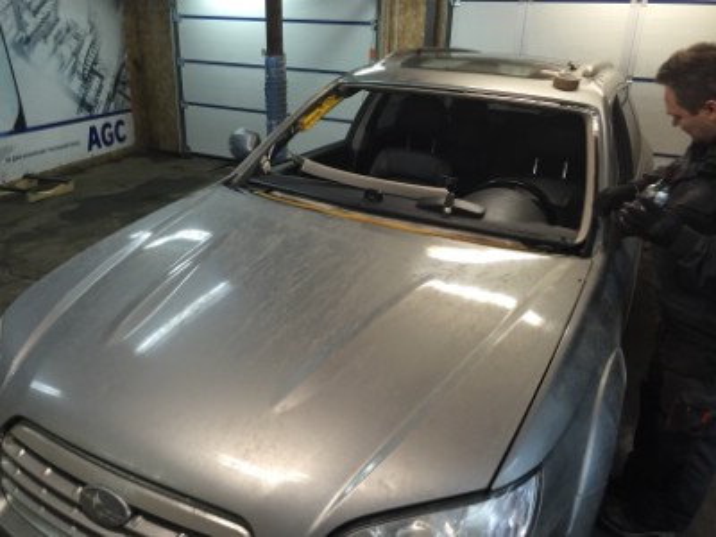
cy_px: 268
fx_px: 600
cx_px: 358
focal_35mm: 29
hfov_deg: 61.7
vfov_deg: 48.2
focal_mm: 4.15
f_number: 2.2
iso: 160
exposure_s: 1/33
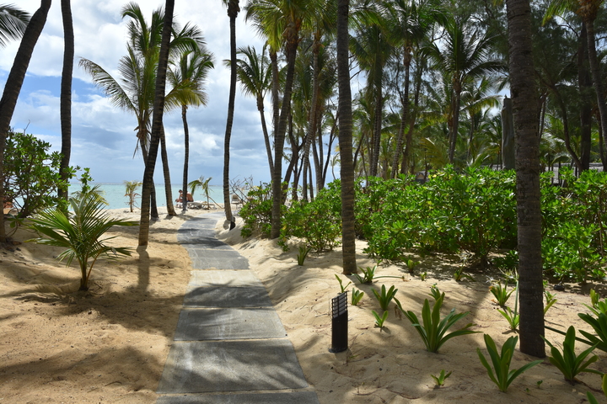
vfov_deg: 47.9
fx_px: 455
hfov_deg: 67.4
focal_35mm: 27
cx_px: 304
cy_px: 202
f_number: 8
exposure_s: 1/500
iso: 125
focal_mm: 18
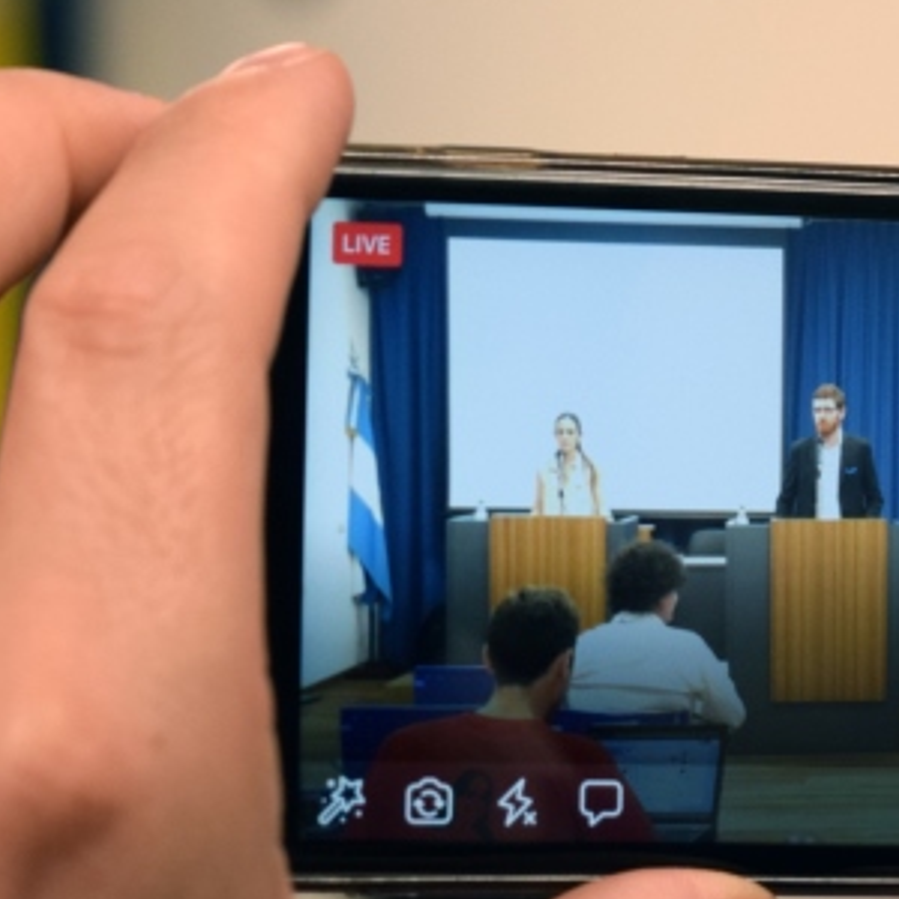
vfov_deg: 7.3
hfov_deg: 7.3
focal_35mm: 239
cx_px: 521
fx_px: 7036
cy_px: 598
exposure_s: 1/60
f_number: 5.6
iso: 720
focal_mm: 55
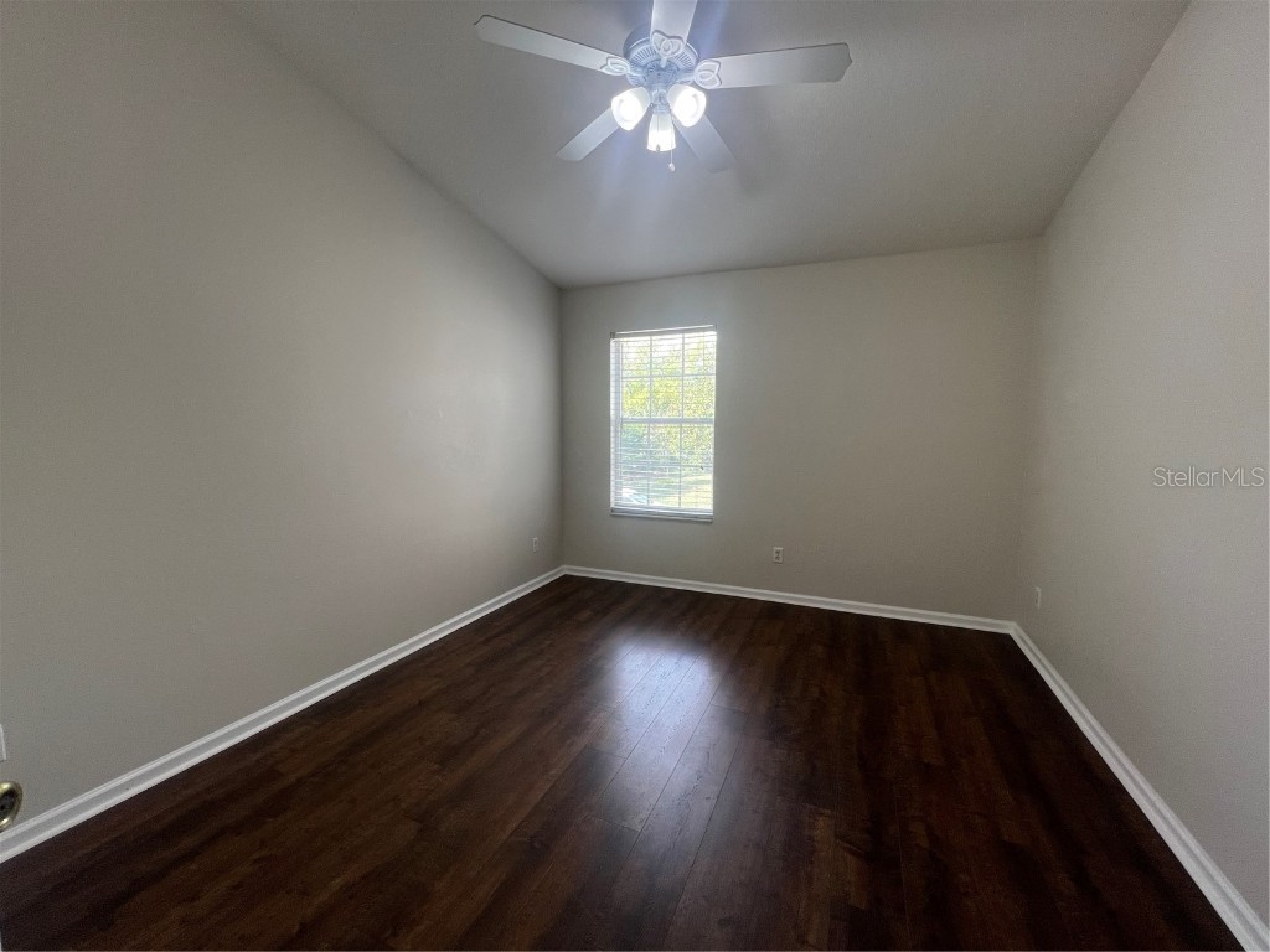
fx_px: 477
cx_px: 635
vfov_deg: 89.9
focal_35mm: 13
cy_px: 476
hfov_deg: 106.2
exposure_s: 1/120
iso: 100
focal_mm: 1.57
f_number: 1.8
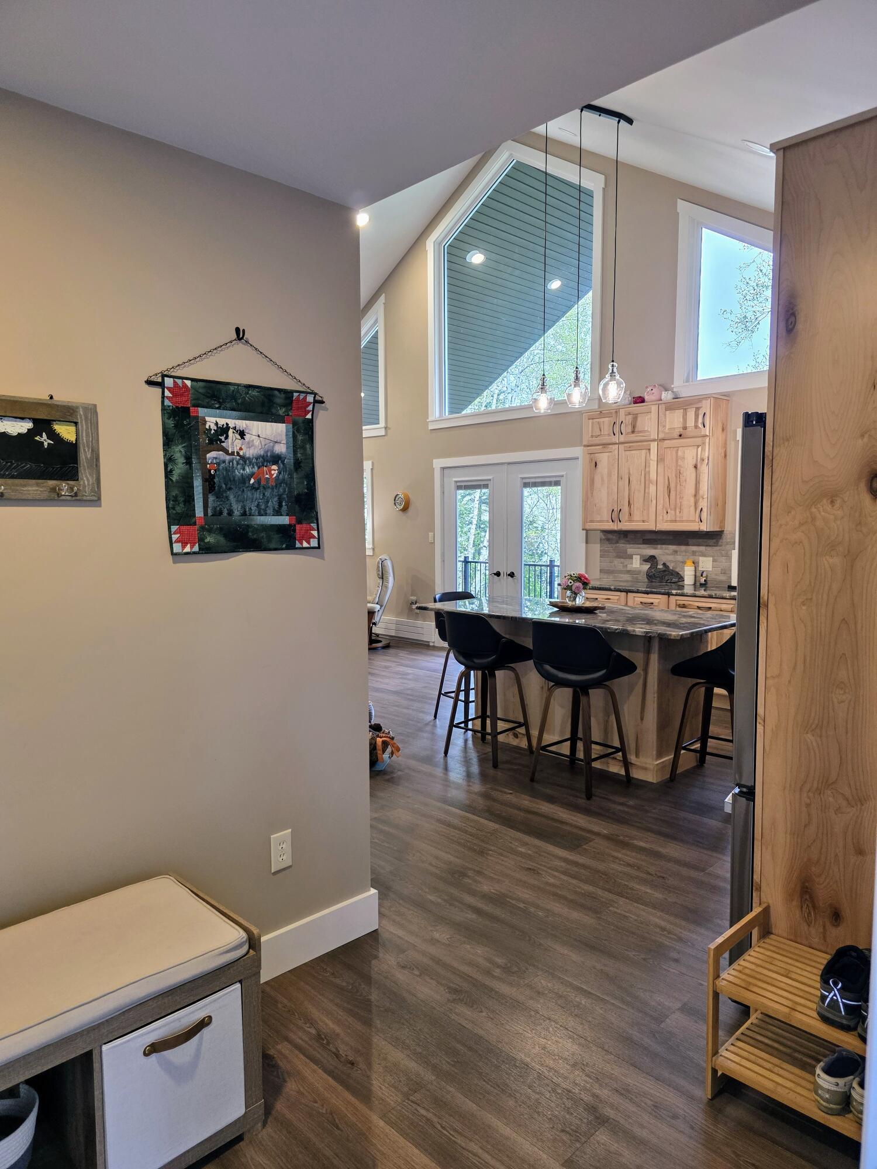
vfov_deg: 73.9
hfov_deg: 58.9
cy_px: 584
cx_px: 438
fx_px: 777
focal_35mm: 23
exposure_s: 1/120
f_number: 1.7
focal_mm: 6.3
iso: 250
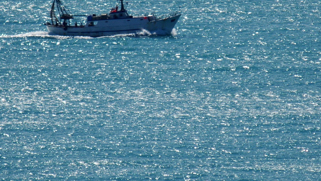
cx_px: 178
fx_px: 8408
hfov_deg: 2.2
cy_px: 35
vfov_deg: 1.2
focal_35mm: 988
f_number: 5.6
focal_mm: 300
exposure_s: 1/1600
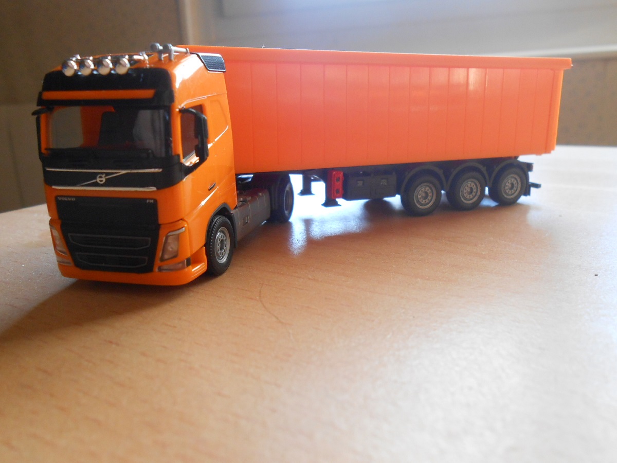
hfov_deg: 60.0
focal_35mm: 30
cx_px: 308
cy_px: 232
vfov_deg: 46.8
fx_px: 535
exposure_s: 1/30
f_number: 3.8
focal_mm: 5.3
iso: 250
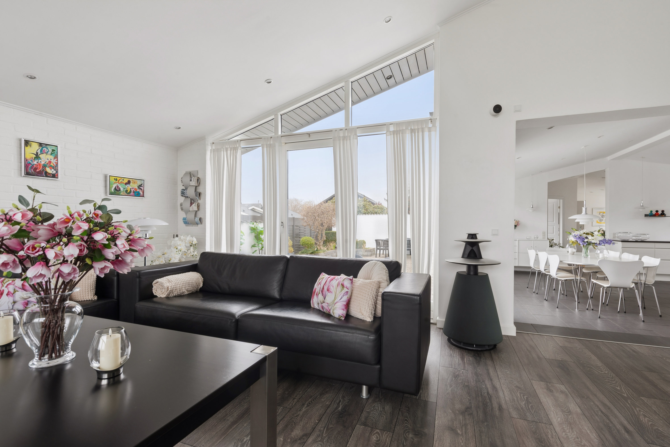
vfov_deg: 70.4
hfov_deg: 93.3
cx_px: 335
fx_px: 316
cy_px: 224
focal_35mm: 17
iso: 200
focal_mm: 17
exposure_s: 1/13
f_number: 10
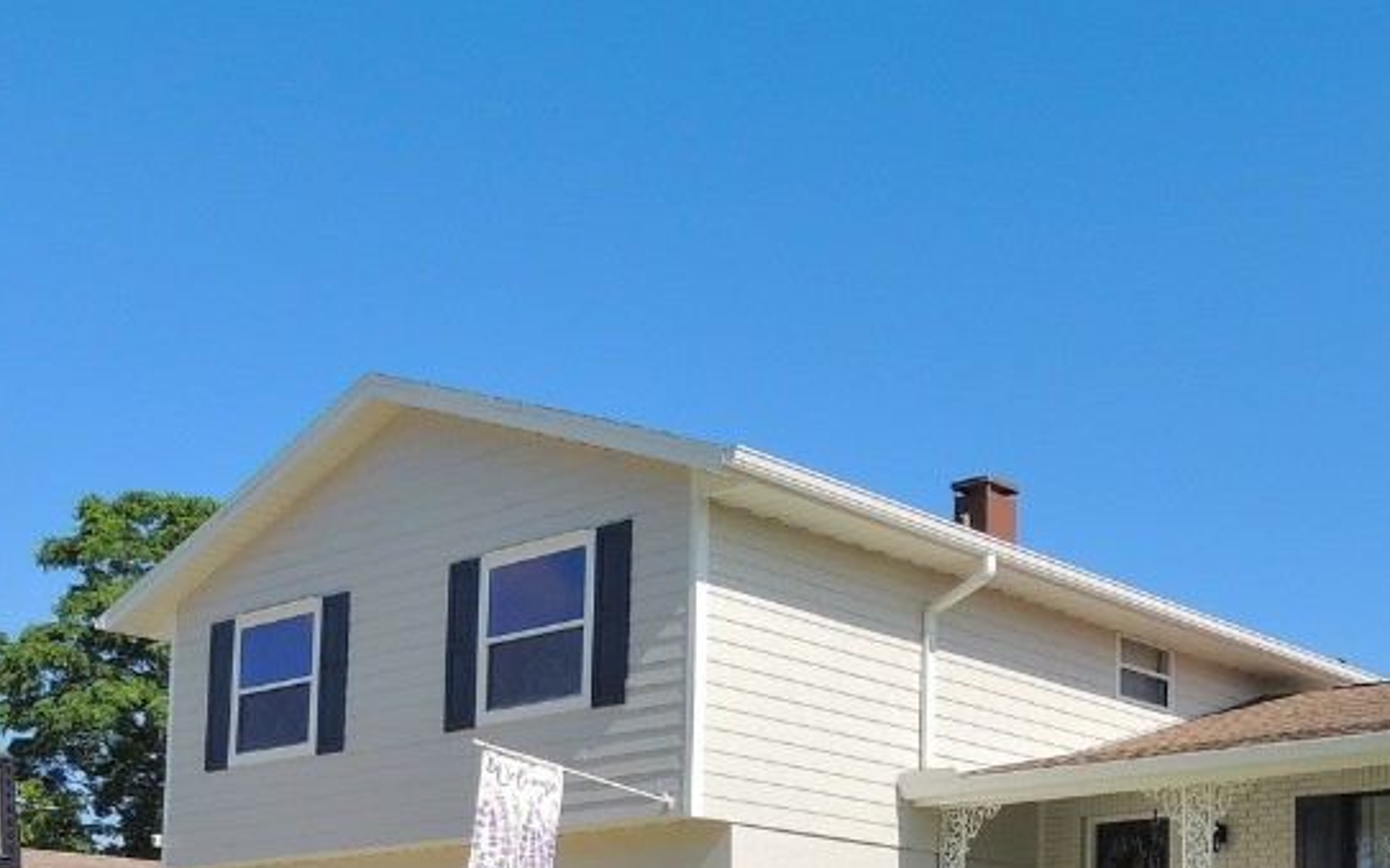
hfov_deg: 39.8
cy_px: 940
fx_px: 1818
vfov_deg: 25.1
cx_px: 1157
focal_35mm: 48
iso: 100
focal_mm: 4.3
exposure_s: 1/1600
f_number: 3.3
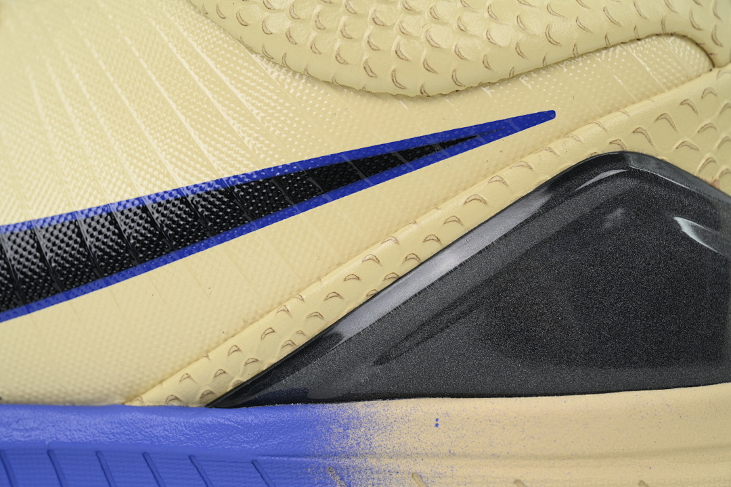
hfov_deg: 19.8
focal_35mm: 103
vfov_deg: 13.3
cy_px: 244
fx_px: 2091
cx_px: 366
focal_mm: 103
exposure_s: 1/100
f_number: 10
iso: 400
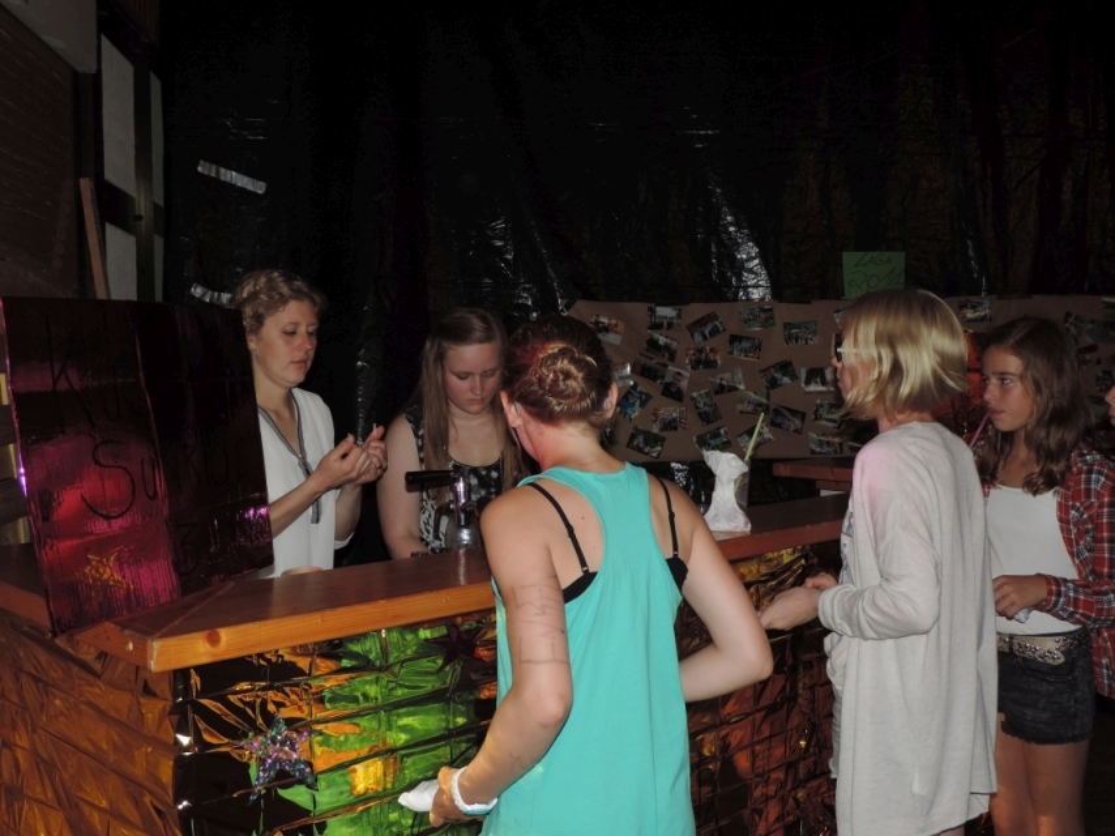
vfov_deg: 40.7
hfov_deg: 52.6
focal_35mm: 35
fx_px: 1127
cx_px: 558
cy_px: 418
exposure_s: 1/30
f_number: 3.3
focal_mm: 6.2
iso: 200
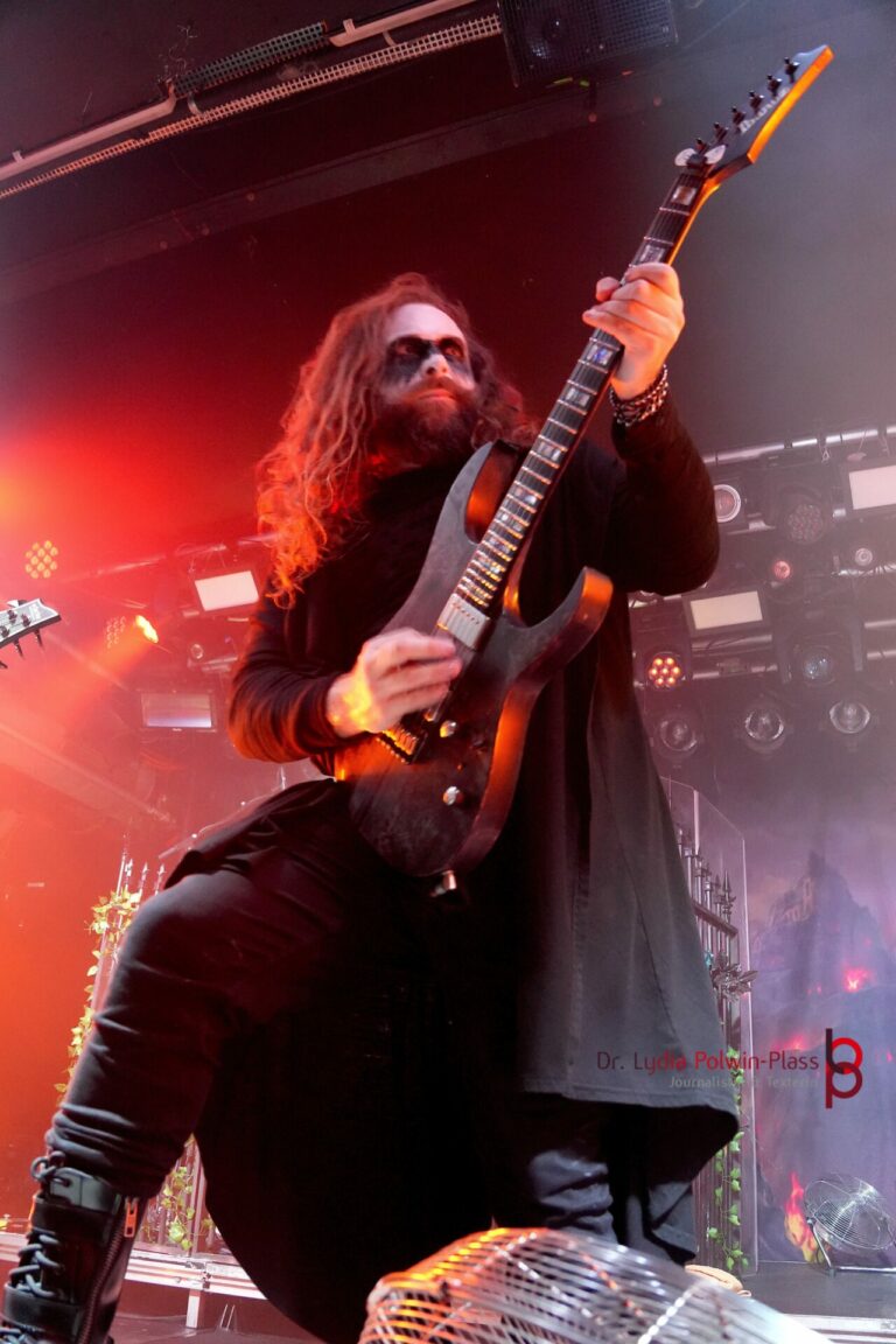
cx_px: 448
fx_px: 1008
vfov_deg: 67.4
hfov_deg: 47.9
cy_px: 672
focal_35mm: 27
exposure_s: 1/30
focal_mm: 18
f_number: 3.5
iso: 5000
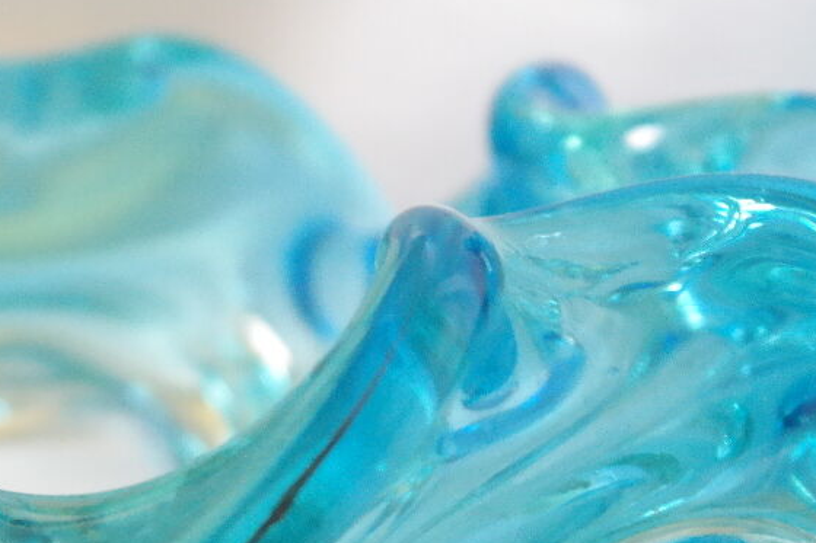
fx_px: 4826
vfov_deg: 6.4
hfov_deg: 9.6
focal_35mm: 213
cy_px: 364
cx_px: 60
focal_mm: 45
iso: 1600
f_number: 5.6
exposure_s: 1/30
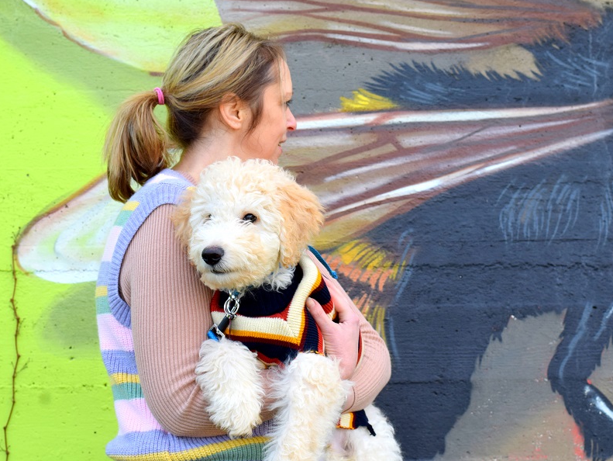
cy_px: 229
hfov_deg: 23.8
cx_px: 304
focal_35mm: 82
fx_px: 1453
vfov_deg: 18.0
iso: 400
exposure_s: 1/200
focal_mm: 50
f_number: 7.1
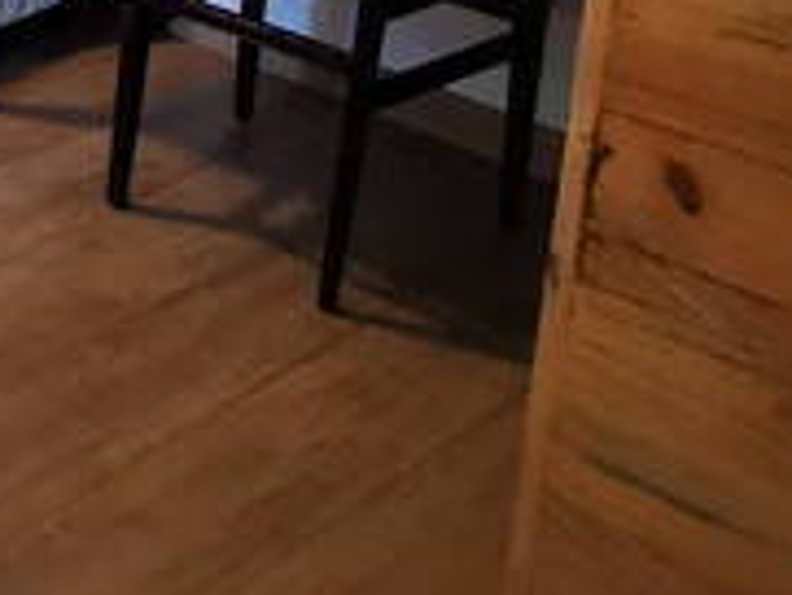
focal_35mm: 74
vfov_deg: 17.5
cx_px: -643
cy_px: -341
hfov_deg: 19.5
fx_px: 1694
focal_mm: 2.35
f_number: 2.2
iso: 320
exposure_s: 1/23.4
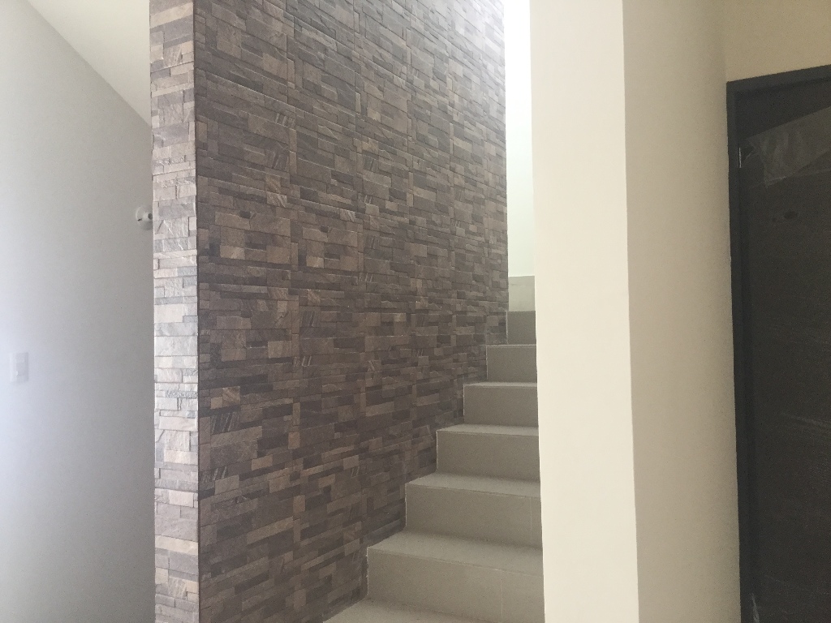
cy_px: 312
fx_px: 744
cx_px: 416
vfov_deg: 45.4
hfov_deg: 58.4
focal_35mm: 31
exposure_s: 1/30
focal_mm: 3.3
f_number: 2.4
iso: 50
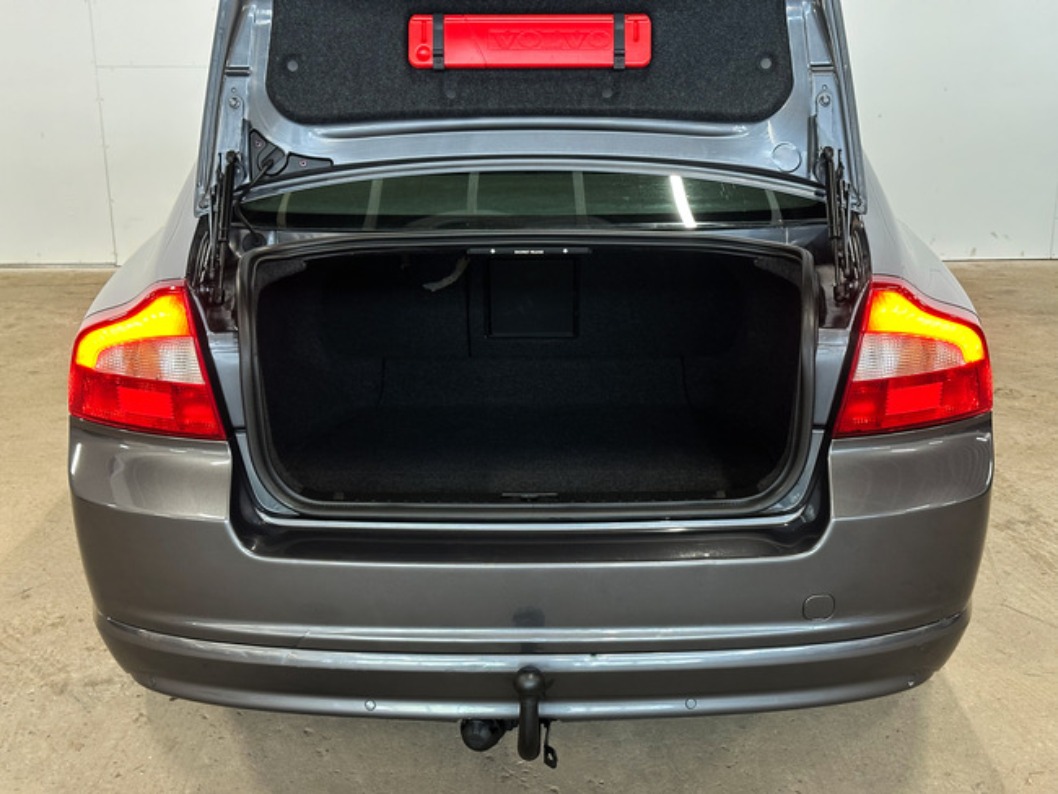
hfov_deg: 39.6
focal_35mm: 48
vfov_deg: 30.3
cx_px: 529
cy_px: 397
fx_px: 1468
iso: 250
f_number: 1.8
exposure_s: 1/35
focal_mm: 6.86
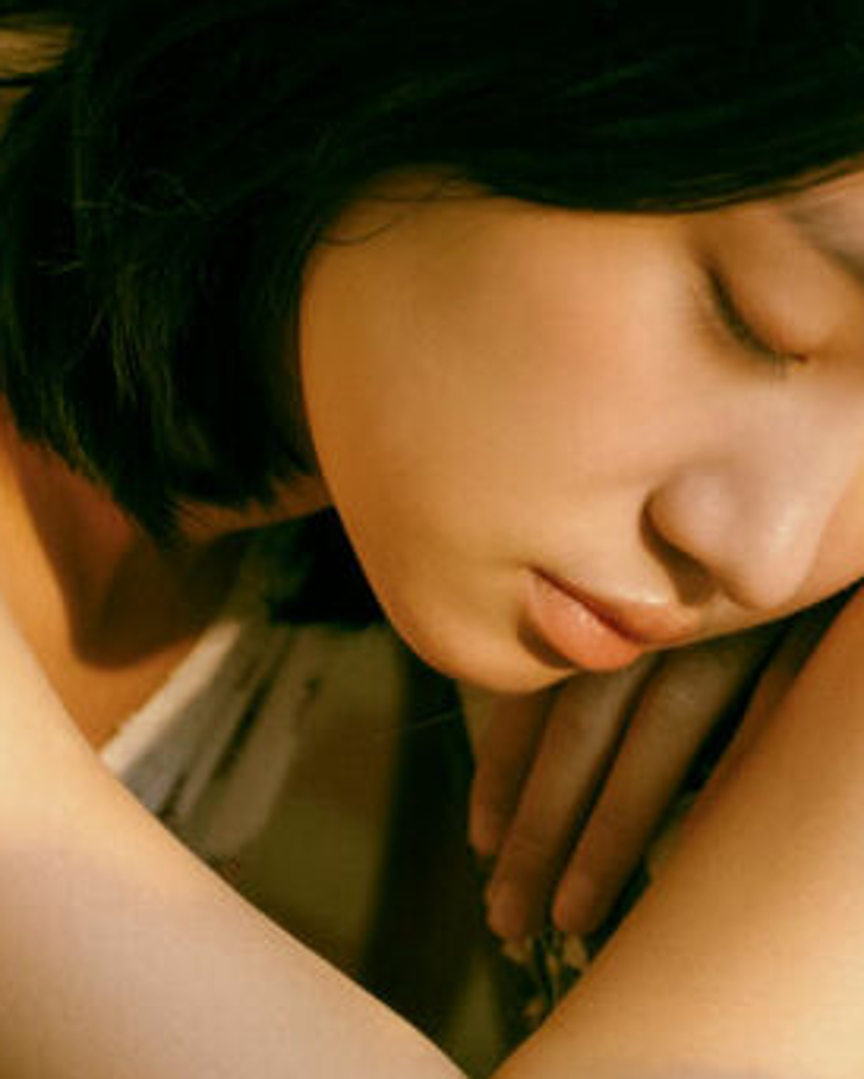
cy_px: 334
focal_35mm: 151
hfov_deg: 10.1
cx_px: 1012
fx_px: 4822
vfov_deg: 12.7
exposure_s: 1/640
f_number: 1.8
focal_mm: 35
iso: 800
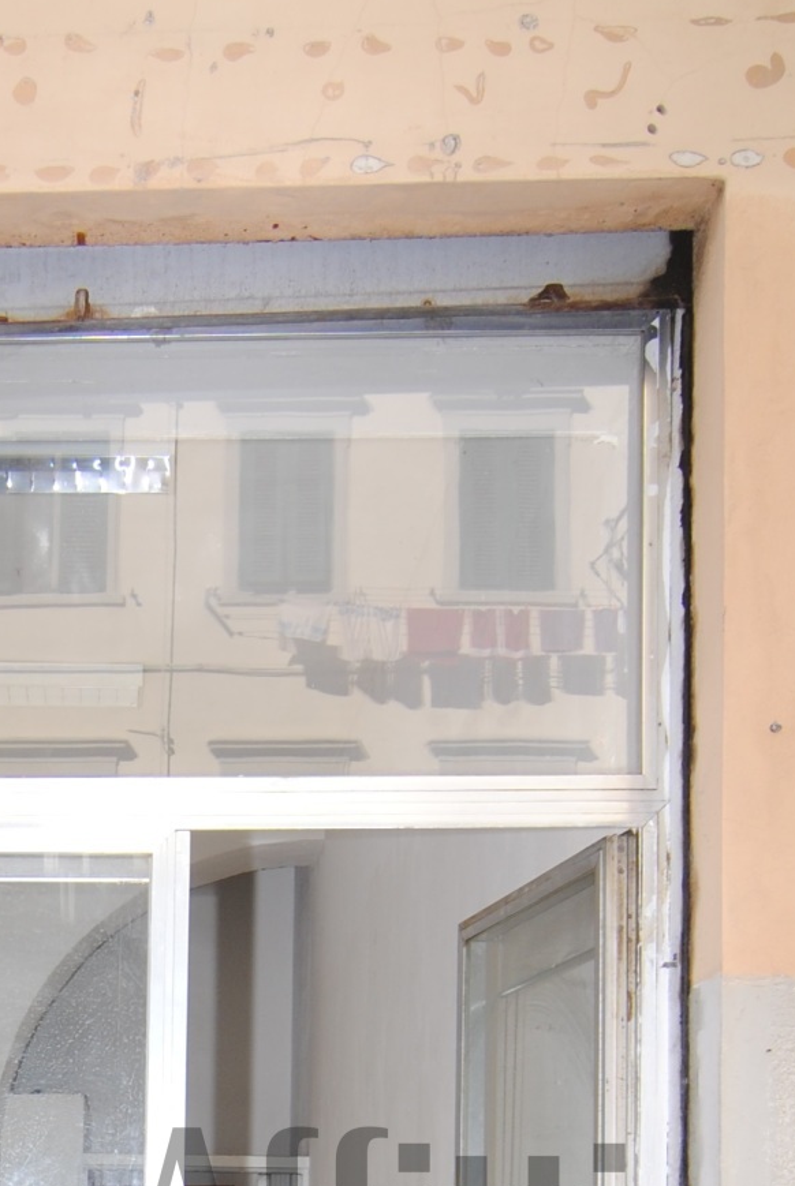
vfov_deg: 34.0
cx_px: 40
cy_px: 1204
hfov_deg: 24.6
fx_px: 1750
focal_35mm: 53
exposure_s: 1/160
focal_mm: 12
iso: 100
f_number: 6.3
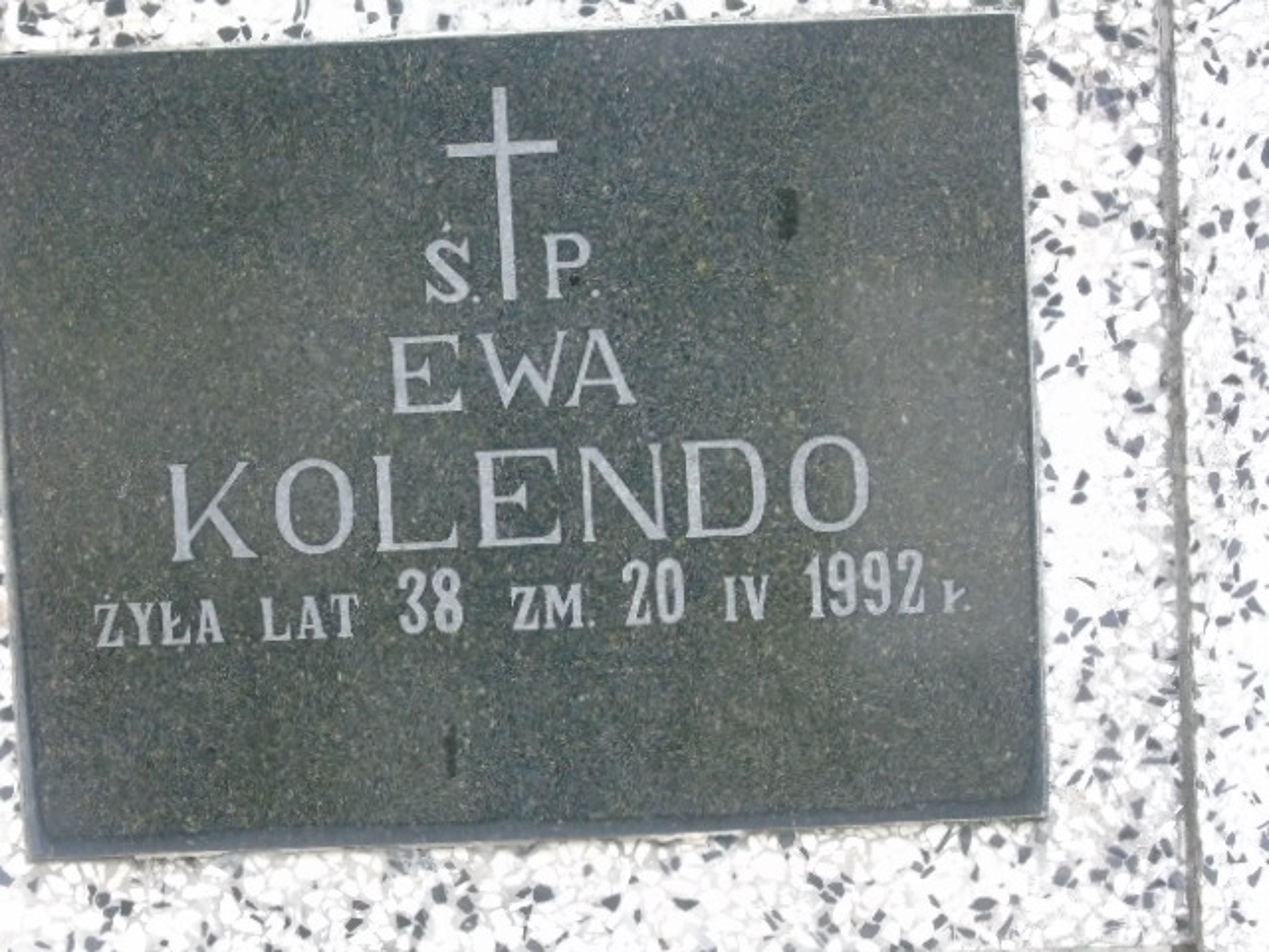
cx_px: 634
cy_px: 476
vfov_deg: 9.2
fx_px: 5939
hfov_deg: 12.2
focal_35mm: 162
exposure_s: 1/250
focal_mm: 29
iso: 800
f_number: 4.9
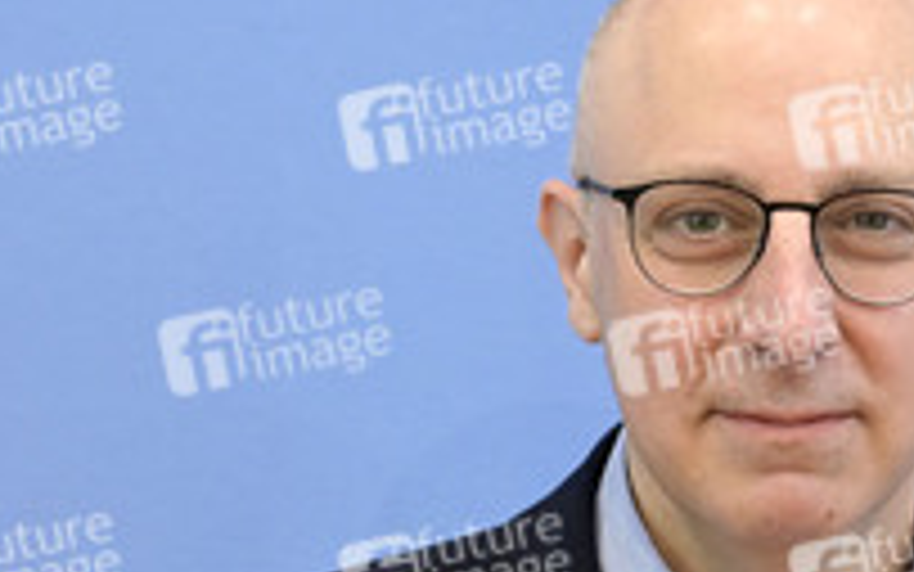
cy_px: 455
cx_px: 786
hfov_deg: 10.9
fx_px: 4784
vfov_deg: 6.8
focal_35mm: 192
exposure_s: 1/400
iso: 4000
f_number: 4.5
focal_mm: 85
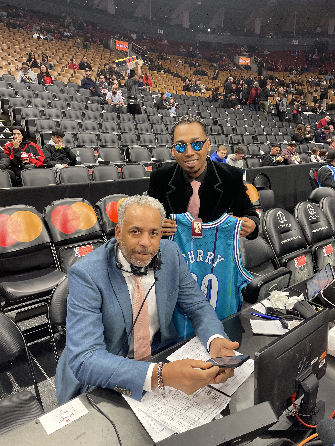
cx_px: 168
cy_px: 223
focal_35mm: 26
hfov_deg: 53.1
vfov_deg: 67.3
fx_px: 335
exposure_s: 1/120
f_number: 1.6
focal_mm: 4.2
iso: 125
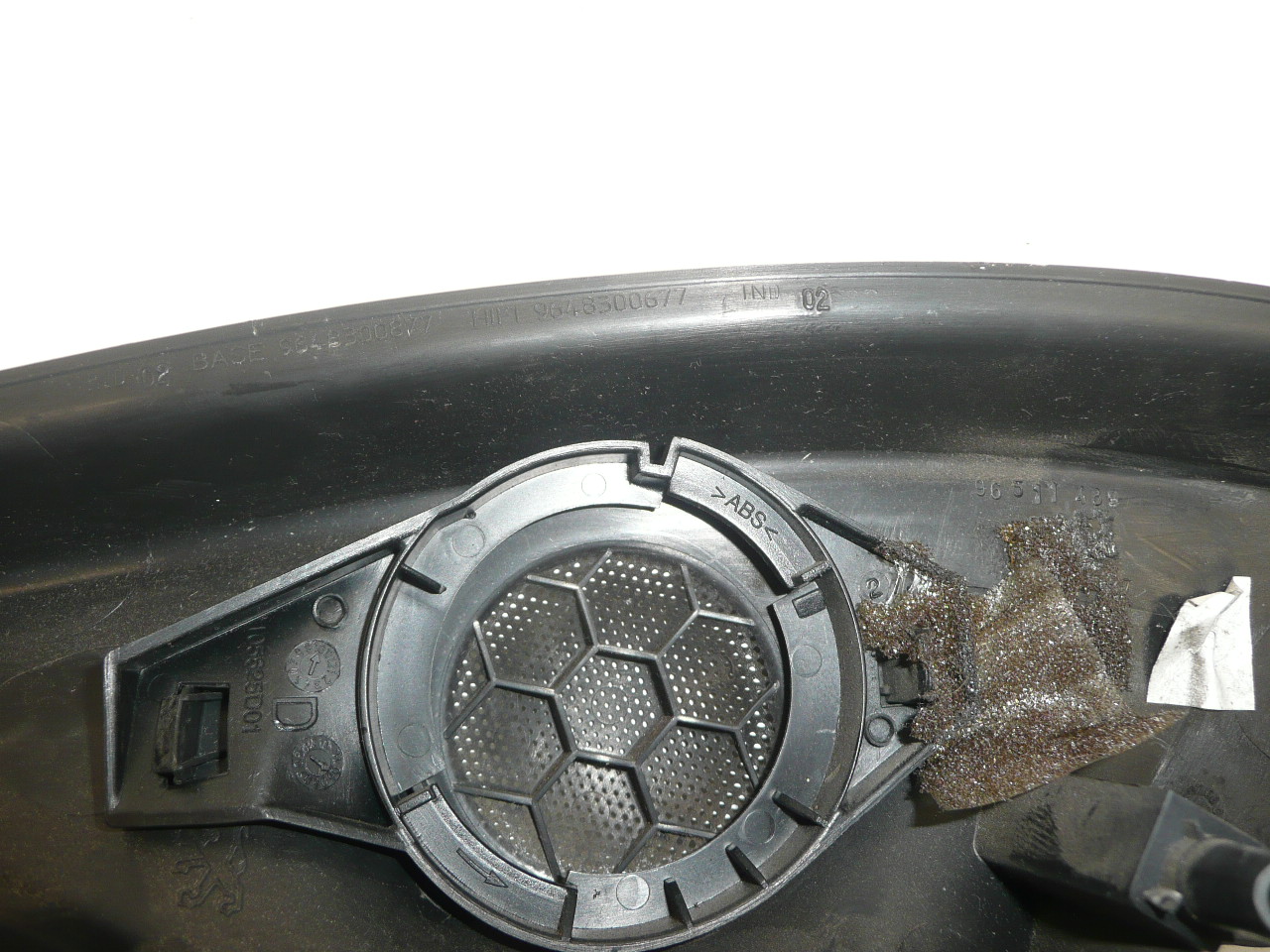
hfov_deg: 60.0
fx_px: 1101
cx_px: 635
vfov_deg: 46.8
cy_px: 476
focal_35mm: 30
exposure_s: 1/30
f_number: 3.3
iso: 100
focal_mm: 4.6
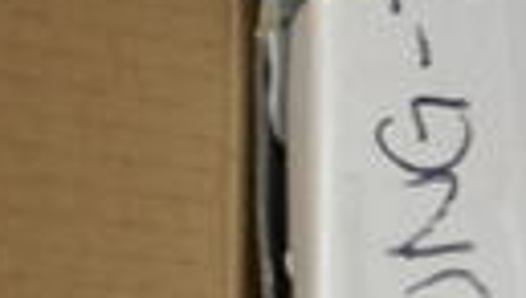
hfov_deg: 7.9
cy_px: 561
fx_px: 3572
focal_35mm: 256
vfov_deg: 4.7
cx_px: 1187
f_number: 3.8
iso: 100
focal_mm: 23
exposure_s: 1/40
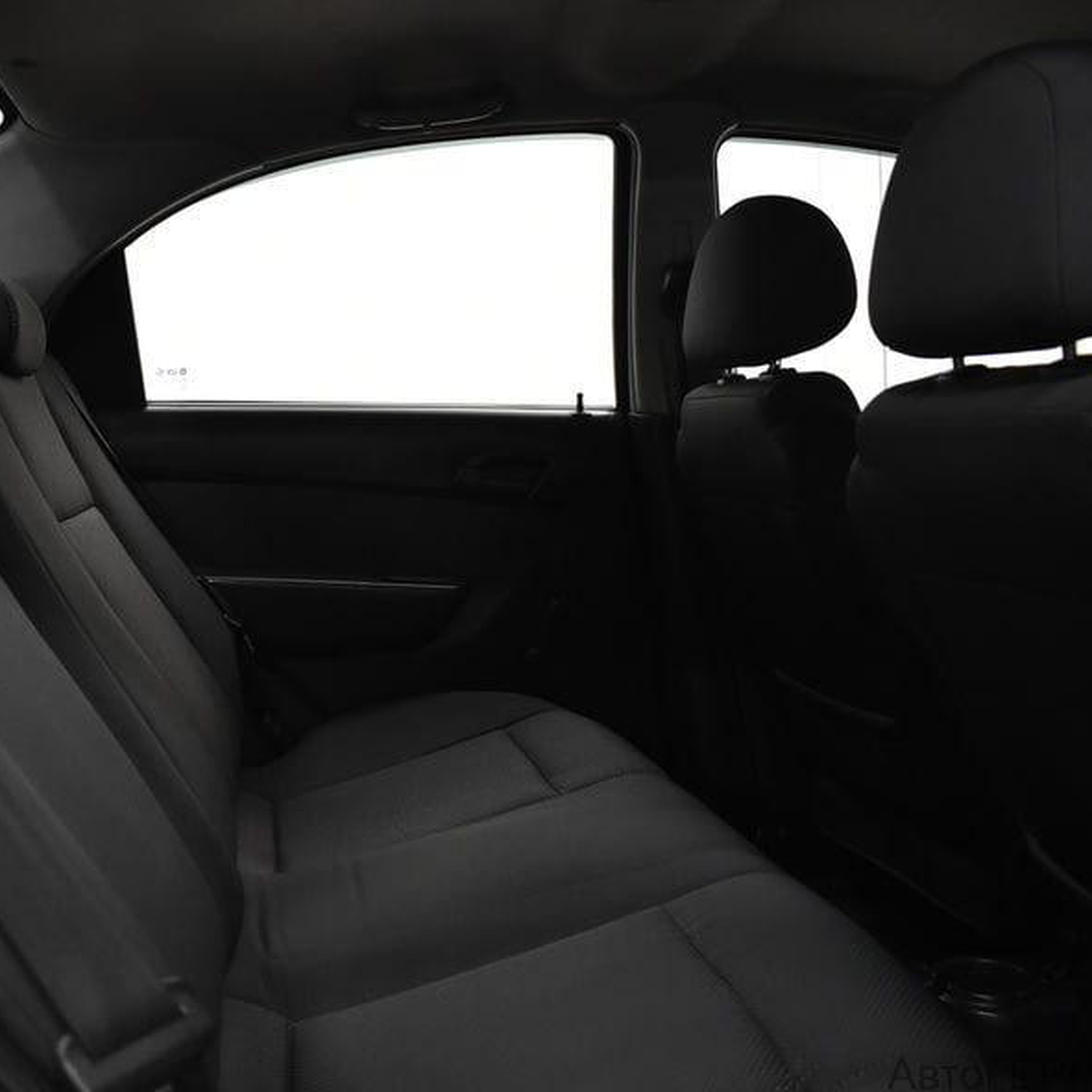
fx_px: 1249
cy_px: 554
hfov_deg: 46.4
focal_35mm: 35
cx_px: 351
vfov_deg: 47.2
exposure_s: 1/100
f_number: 3.5
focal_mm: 18
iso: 2200
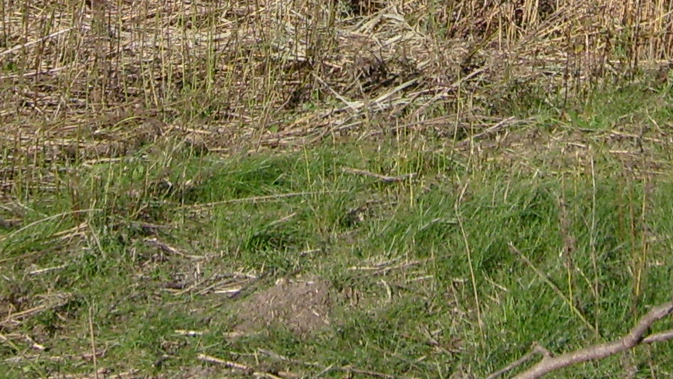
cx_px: 375
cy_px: -269
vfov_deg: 10.2
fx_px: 2017
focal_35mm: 113
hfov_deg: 18.9
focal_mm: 5.8
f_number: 7.1
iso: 80
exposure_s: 1/350
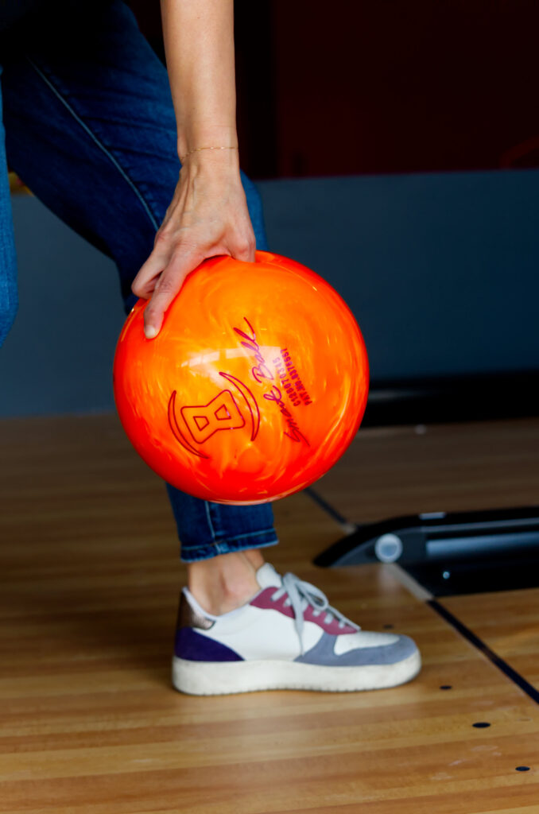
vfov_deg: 27.8
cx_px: 270
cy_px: 407
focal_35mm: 73
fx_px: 1647
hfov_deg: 18.6
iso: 800
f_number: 4
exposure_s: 1/160
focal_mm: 49
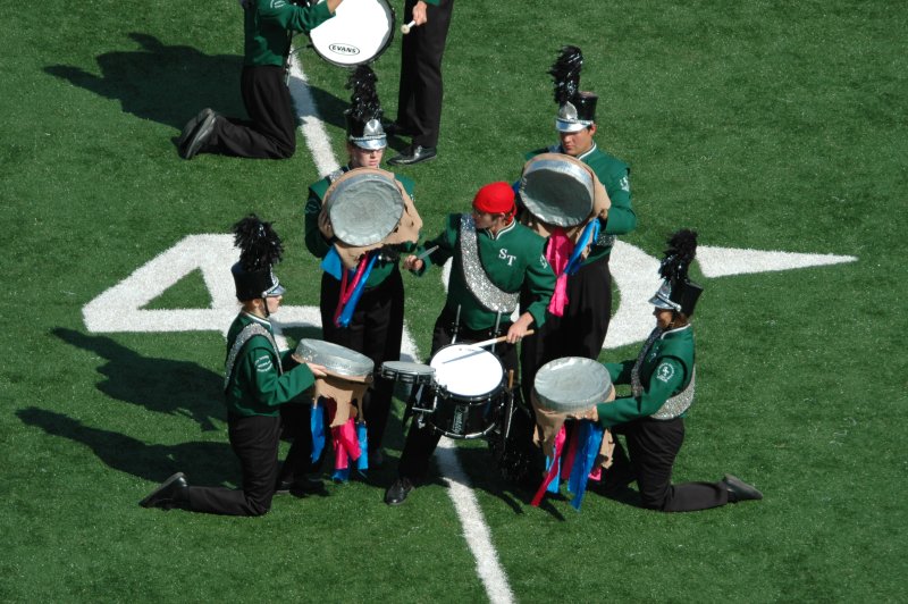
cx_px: 454
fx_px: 8694
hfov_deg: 6.0
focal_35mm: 345
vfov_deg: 4.0
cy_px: 302
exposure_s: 1/1000
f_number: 5.6
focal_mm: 230
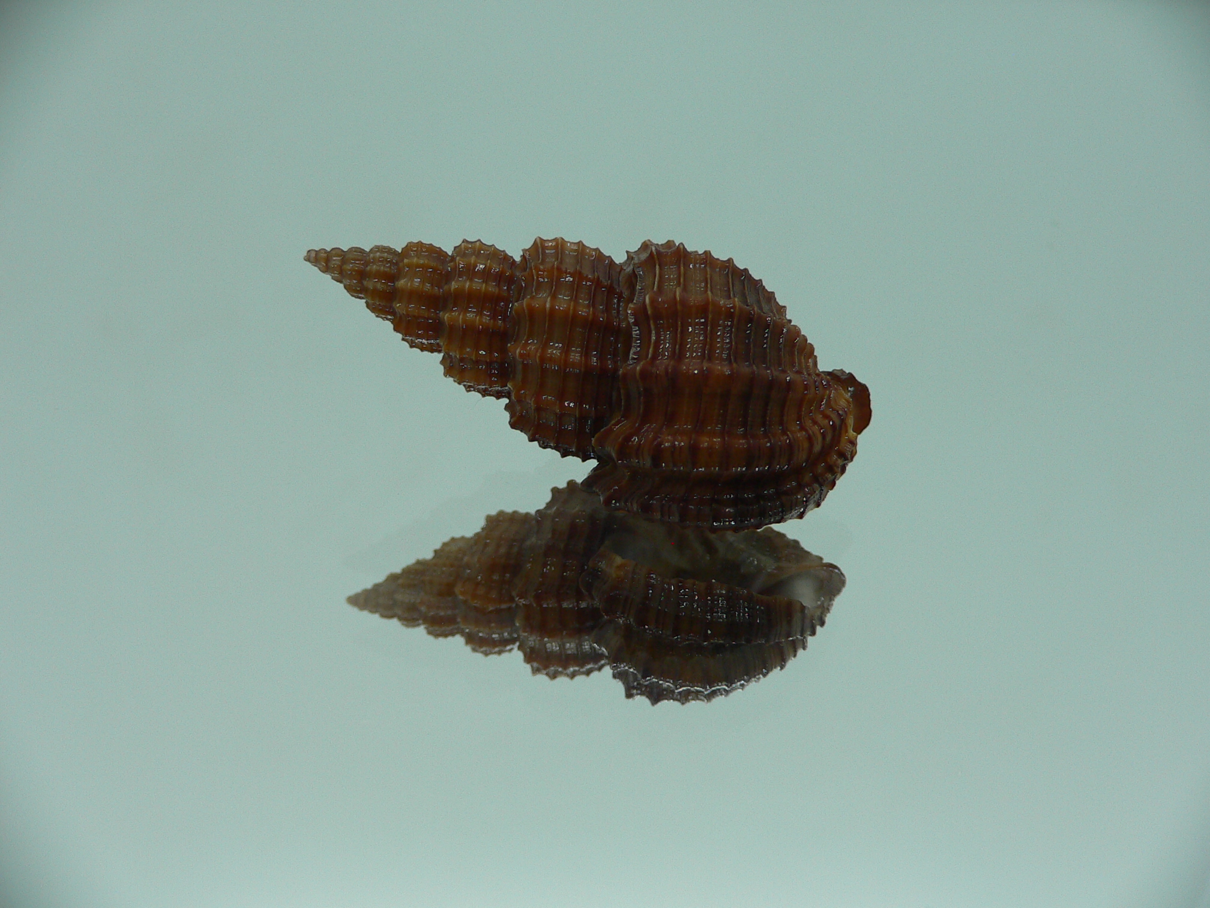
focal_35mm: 35
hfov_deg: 52.6
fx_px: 1223
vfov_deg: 40.7
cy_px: 454
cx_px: 605
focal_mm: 4.6
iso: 80
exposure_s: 1/60
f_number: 2.8
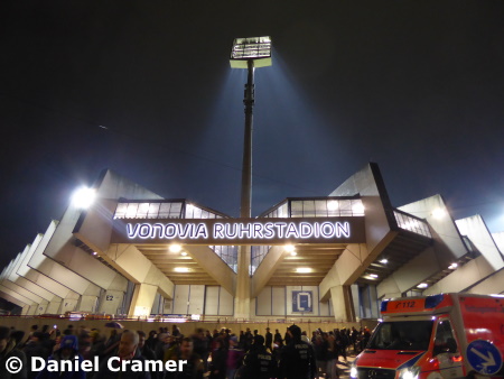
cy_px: 190
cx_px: 252
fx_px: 350
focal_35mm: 24
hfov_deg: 71.6
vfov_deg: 56.9
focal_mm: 4.3
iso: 400
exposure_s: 1/8
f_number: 3.3
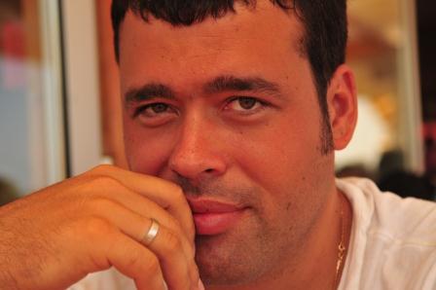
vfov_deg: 16.5
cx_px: 218
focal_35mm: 82
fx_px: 998
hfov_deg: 24.6
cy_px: 145
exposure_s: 1/1600
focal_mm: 55
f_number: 4
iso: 400
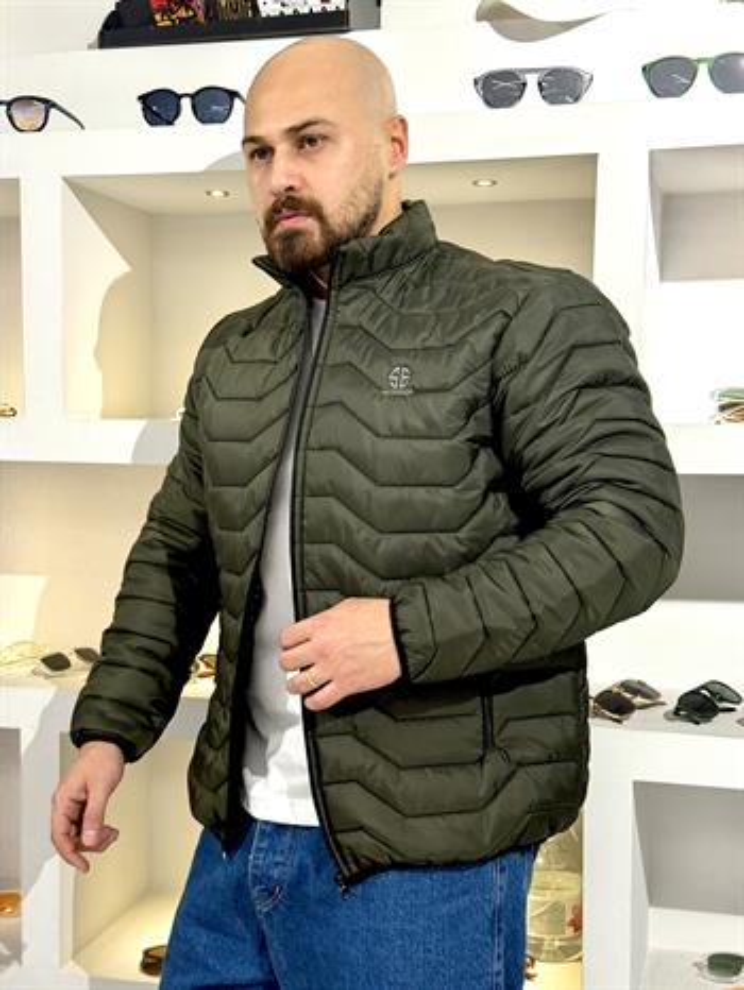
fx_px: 1374
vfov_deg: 39.6
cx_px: 372
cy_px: 495
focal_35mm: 48
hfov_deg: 30.3
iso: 100
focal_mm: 6.76
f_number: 1.78
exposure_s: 1/100
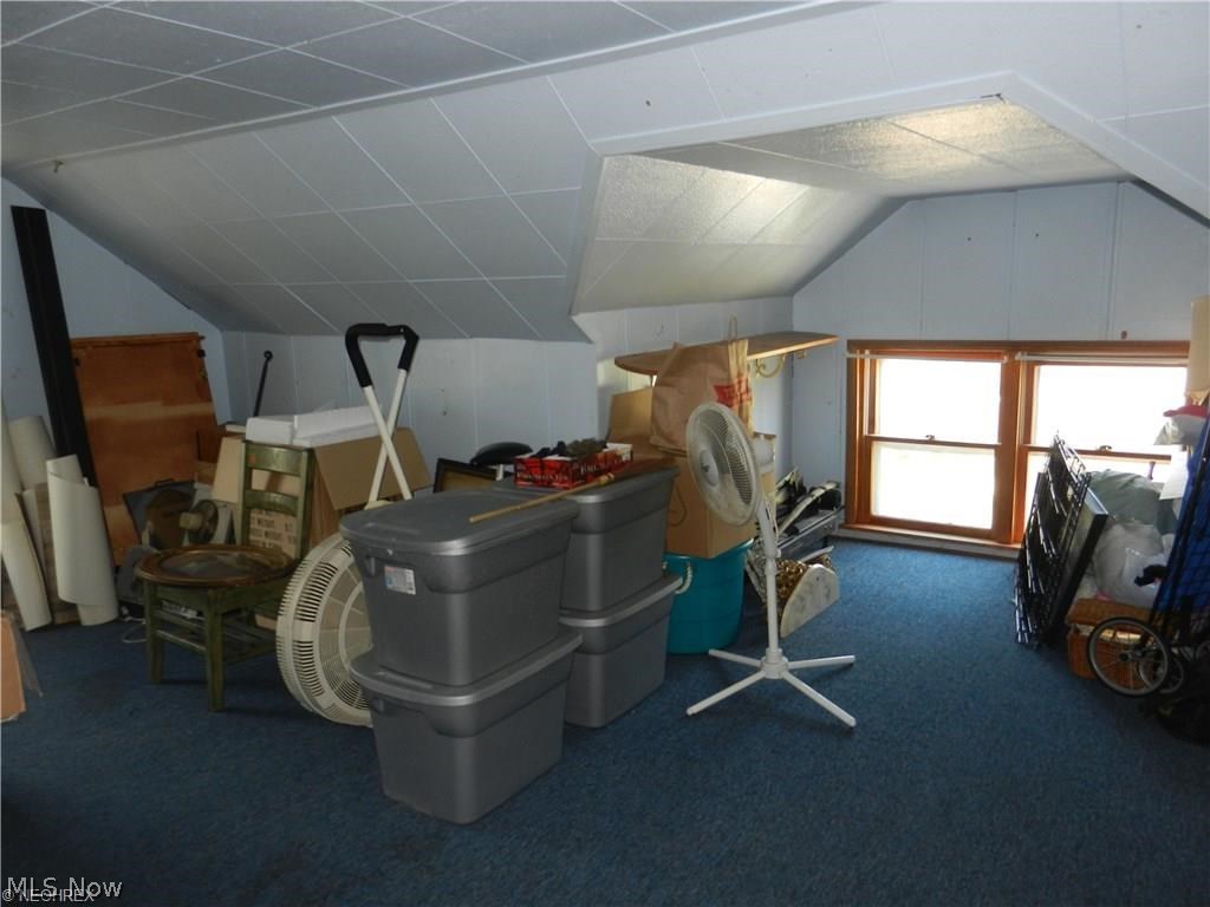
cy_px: 454
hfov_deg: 69.4
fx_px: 874
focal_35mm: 25
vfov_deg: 54.9
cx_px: 605
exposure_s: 1/30
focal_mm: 4.5
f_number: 3.5
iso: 200
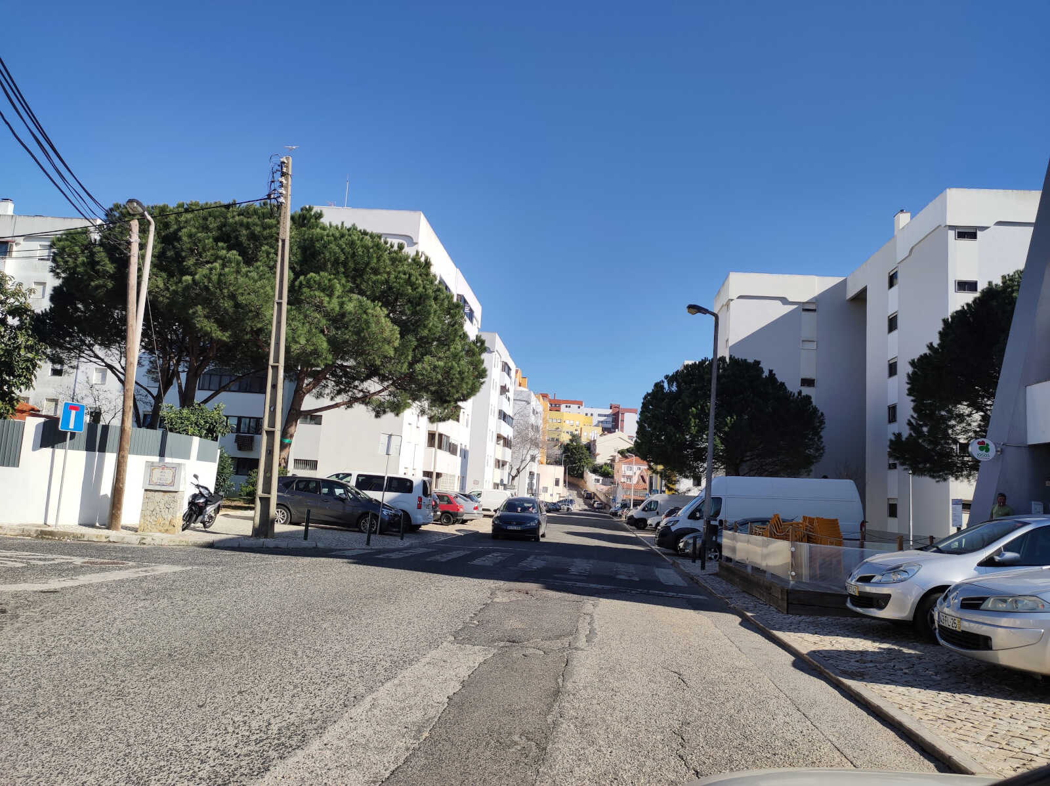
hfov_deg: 91.1
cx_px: 525
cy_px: 393
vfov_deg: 74.6
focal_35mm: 17
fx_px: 515
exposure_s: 1/1042
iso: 50
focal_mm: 4.74
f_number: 1.79
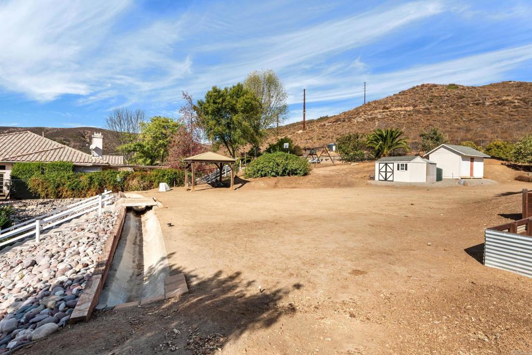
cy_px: 178
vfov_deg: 71.7
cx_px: 266
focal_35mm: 17
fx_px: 245
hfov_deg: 94.6
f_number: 9
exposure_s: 1/1000
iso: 320
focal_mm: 16.6
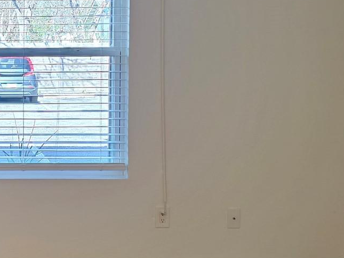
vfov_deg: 20.1
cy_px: 95
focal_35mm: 73
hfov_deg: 25.0
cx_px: -24
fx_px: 726
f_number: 1.7
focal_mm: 6.25
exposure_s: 1/120
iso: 400
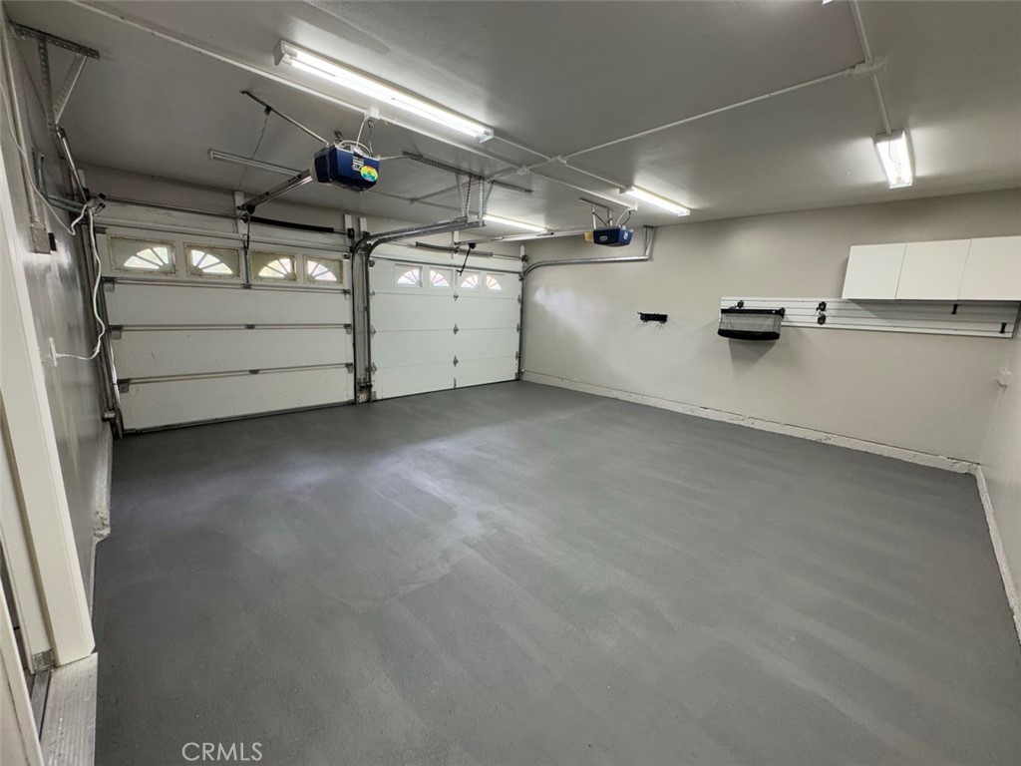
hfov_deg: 102.1
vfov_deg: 85.7
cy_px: 383
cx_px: 510
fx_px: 413
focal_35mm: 14
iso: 200
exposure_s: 1/60
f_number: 2.2
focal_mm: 2.22
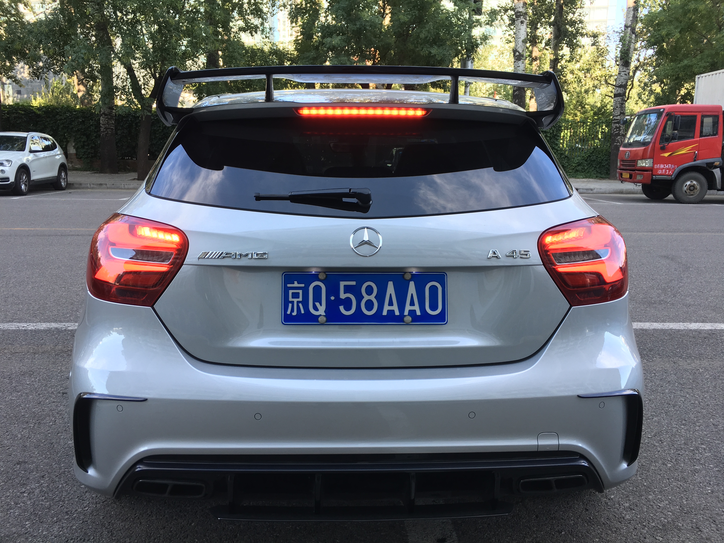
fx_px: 607
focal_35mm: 29
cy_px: 272
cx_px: 362
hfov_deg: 61.7
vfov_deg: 48.2
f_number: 2.2
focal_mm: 4.15
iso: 25
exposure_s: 1/112
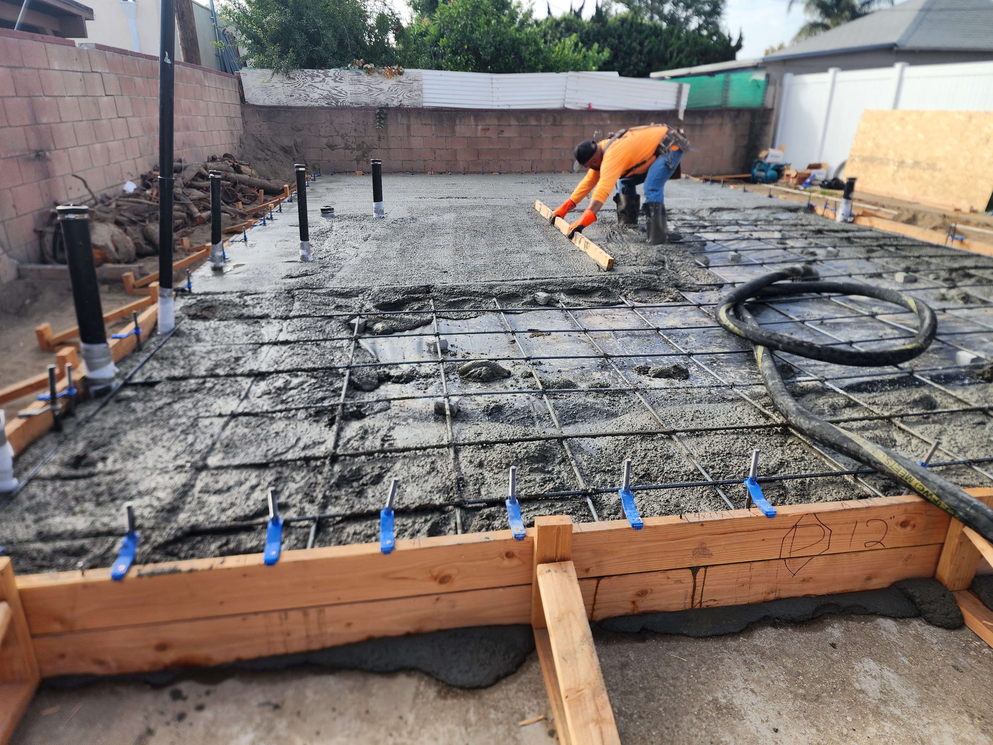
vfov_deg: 58.9
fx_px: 660
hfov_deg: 73.9
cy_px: 372
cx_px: 496
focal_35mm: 23
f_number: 1.8
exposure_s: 1/457
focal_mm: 6.4
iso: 12
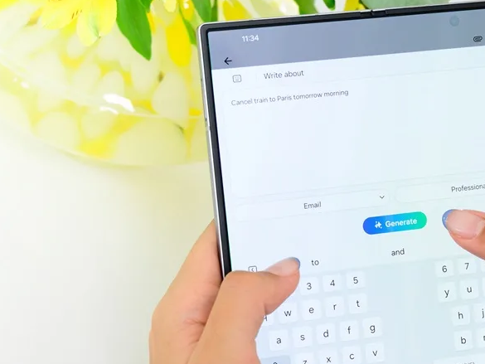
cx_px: 385
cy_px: 240
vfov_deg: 12.3
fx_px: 1682
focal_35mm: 120
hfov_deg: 16.3
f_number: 9.5
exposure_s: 1/125
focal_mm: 73
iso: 1600
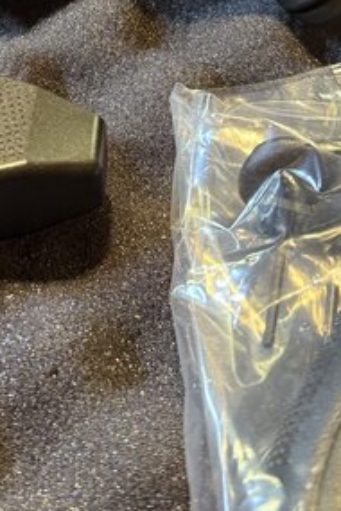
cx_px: 48
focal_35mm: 70
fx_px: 995
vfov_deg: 26.3
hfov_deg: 19.2
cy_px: -68
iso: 320
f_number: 1.78
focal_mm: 6.76
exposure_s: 1/60
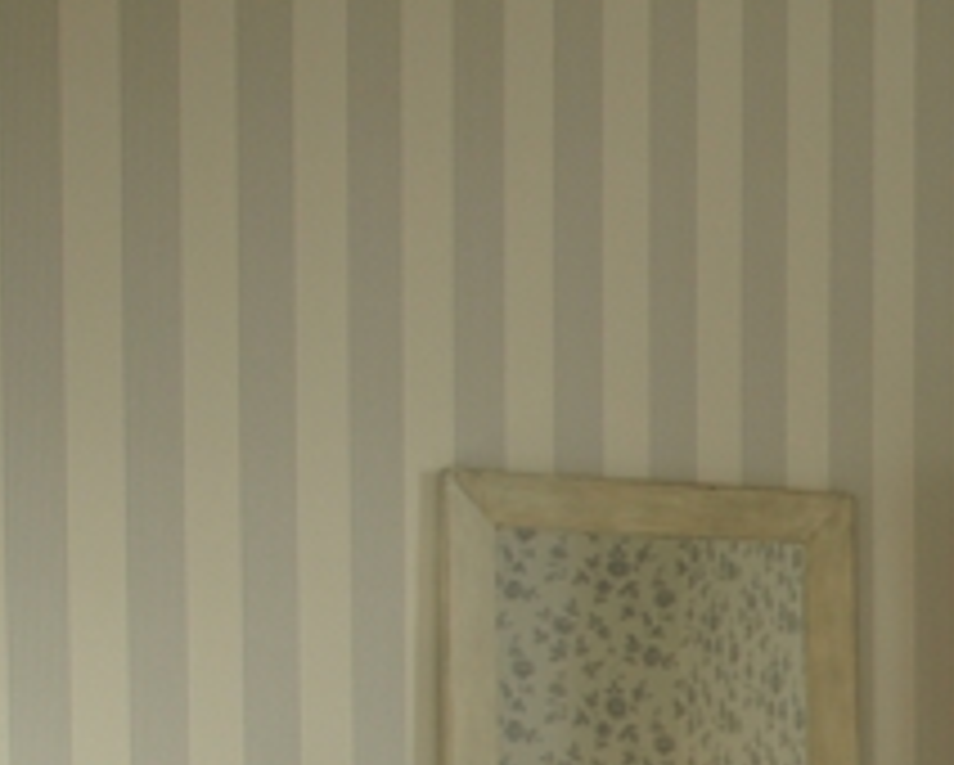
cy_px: 889
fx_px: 2402
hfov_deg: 19.2
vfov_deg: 17.4
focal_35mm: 85
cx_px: 1490
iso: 200
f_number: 5
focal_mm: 16
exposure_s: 1/50
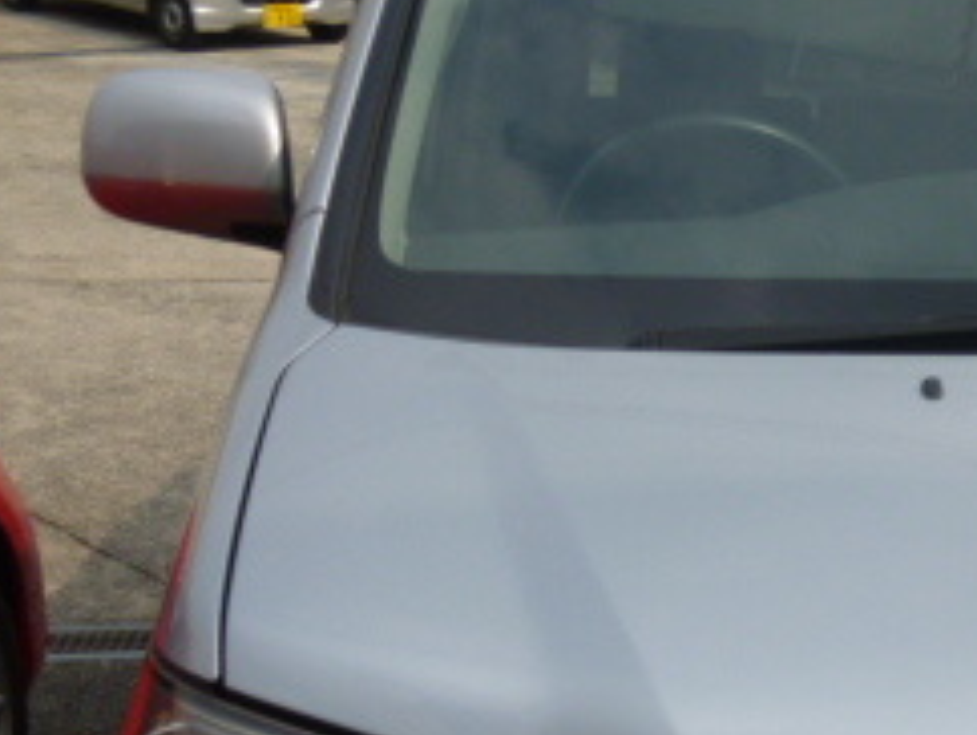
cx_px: 1102
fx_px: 1865
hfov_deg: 26.7
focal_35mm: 66
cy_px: 646
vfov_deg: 21.8
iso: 100
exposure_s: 1/1300
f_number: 3.1
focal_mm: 4.5
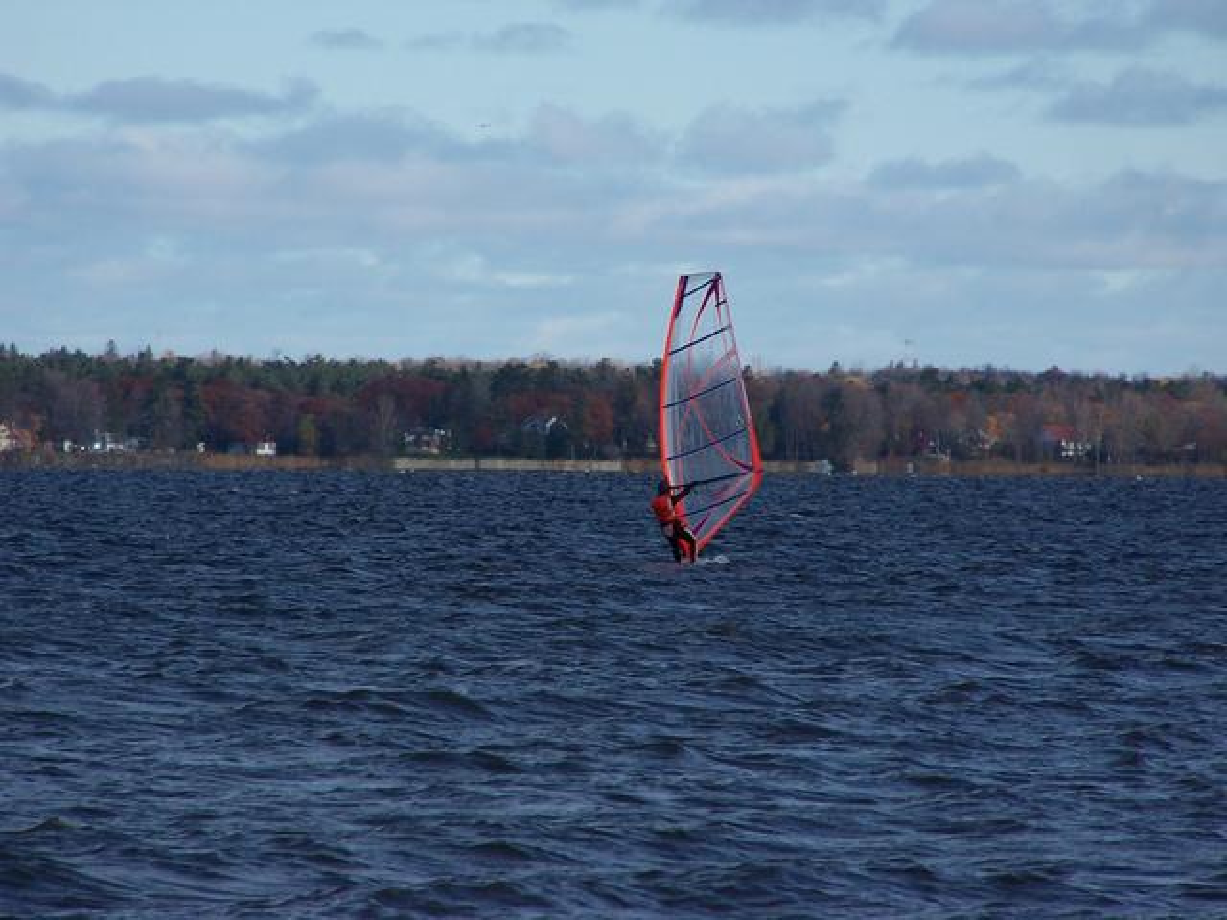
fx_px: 13469
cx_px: 614
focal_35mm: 380
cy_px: 460
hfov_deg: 5.2
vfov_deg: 3.9
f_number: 7.1
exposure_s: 1/350
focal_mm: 63
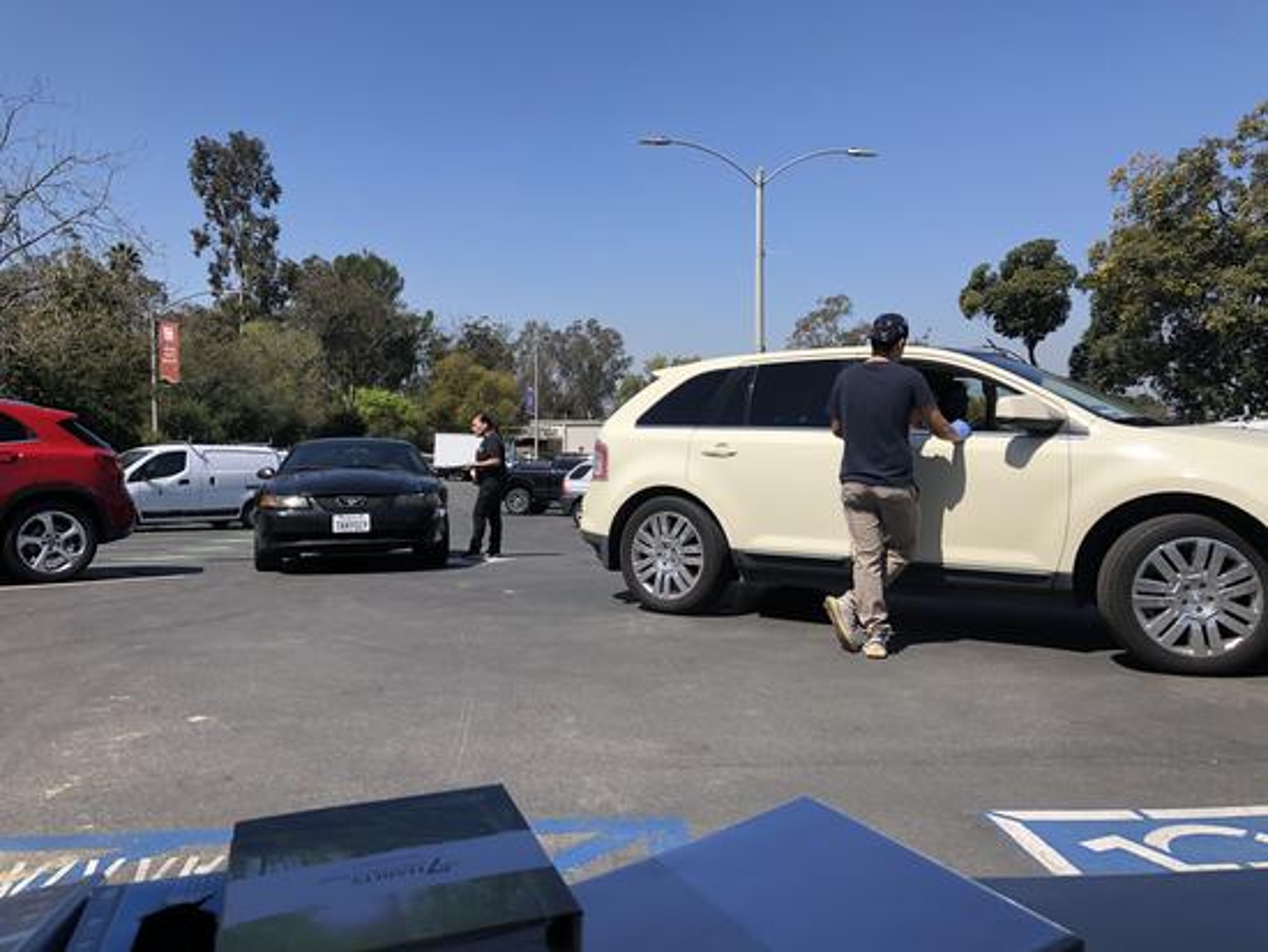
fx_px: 1026
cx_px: 634
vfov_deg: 49.8
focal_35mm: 28
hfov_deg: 63.4
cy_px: 476
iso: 20
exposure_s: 1/2183
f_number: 1.8
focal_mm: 4
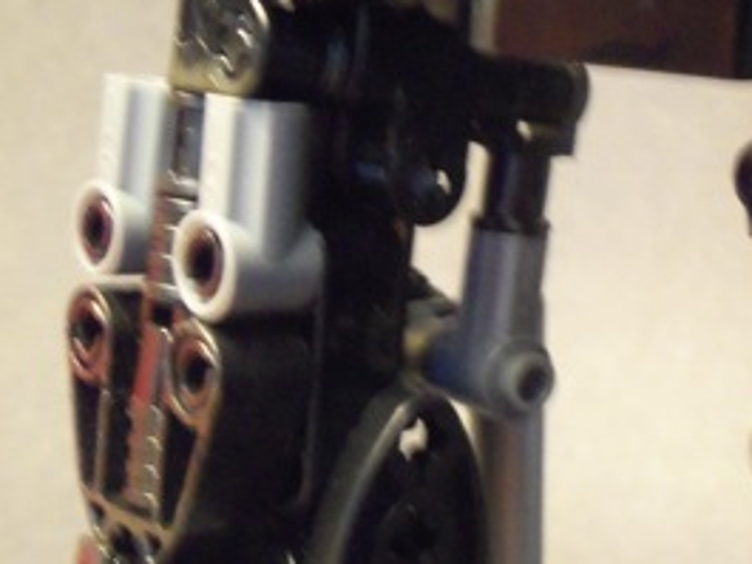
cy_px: 298
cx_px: 667
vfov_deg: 21.0
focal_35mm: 70
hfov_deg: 26.9
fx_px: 1521
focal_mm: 5.2
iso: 400
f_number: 3.4
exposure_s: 1/15
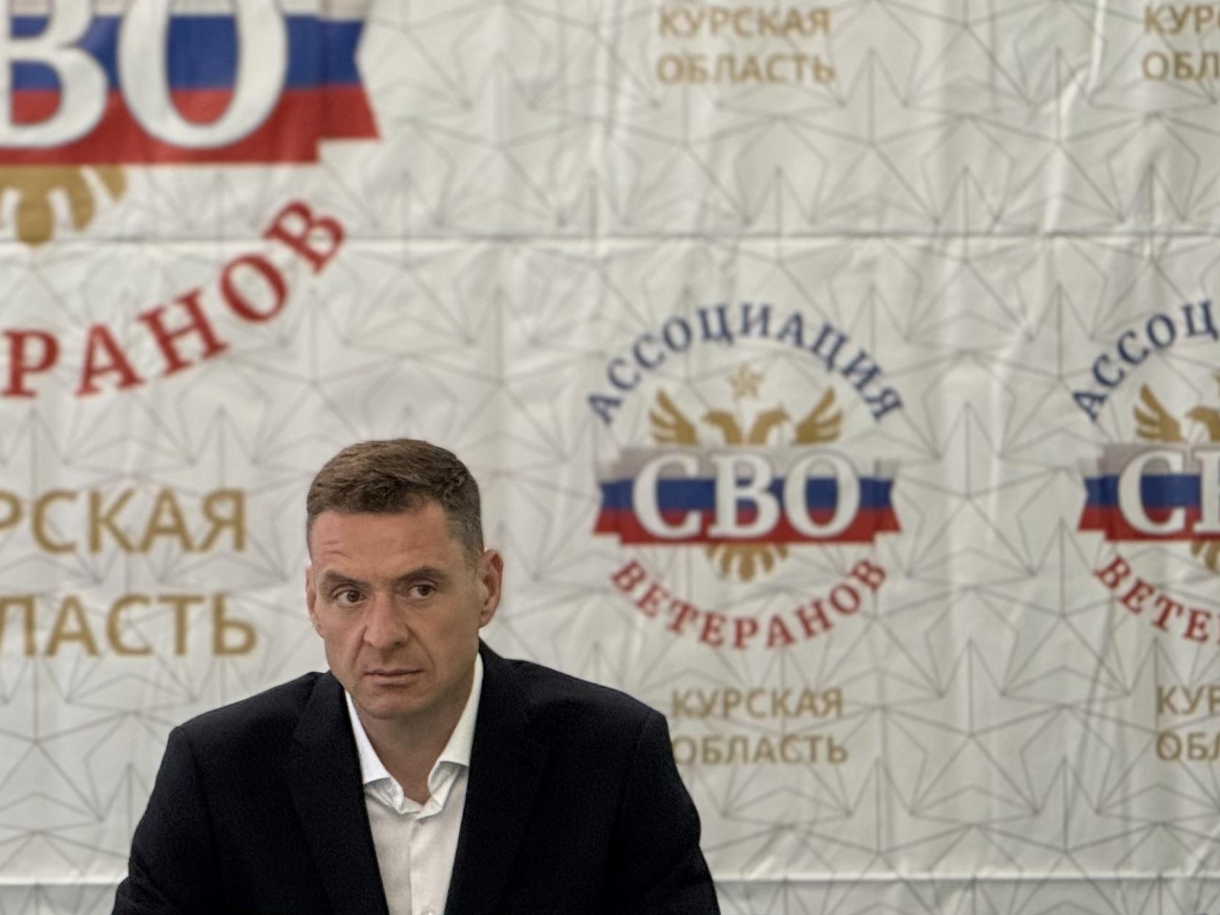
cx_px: 71
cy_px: 521
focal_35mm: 288
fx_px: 10150
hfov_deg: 6.9
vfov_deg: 5.2
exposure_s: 1/50
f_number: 2.8
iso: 250
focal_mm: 15.66
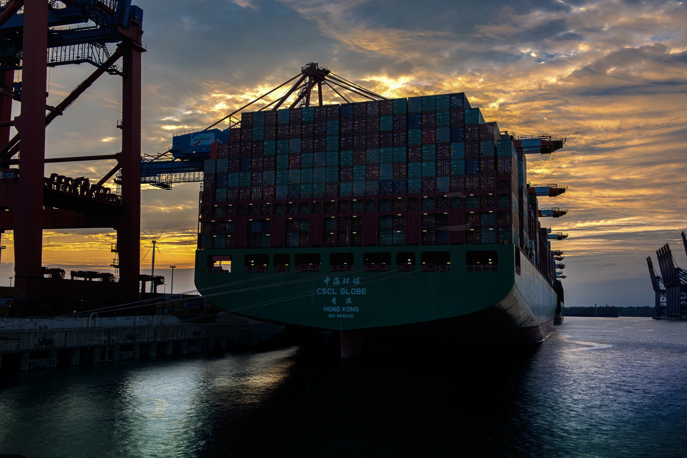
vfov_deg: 37.9
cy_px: 229
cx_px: 344
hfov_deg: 54.4
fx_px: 668
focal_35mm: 35
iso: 100
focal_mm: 35
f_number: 16
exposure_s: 1
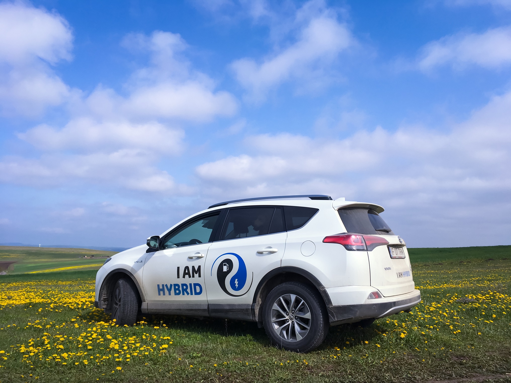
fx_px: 428
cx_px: 256
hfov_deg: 61.7
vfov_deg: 48.2
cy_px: 192
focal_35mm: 29
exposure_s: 1/1923
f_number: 2.2
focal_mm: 4.15
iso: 25
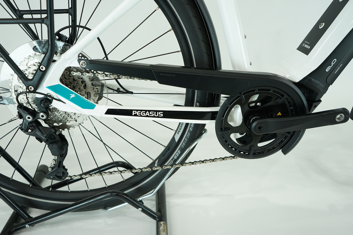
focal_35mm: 29
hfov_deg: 63.7
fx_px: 284
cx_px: 176
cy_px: 118
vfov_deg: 45.0
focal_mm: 29
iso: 800
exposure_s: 1/200
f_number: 4
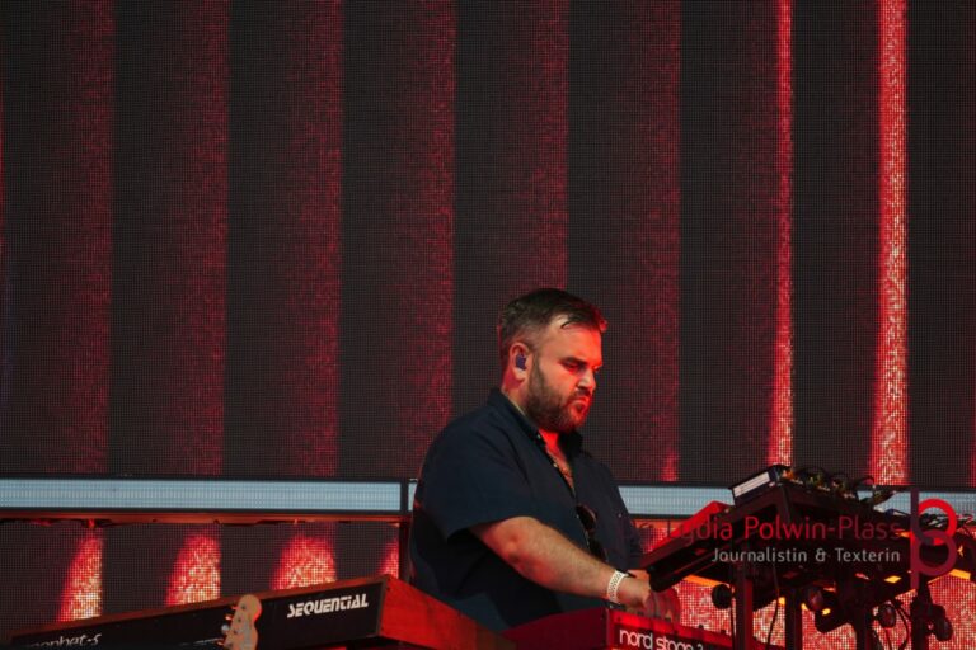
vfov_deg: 6.2
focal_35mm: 220
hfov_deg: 9.3
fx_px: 5978
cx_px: 488
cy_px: 325
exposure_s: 1/250
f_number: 5.6
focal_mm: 147
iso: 1600
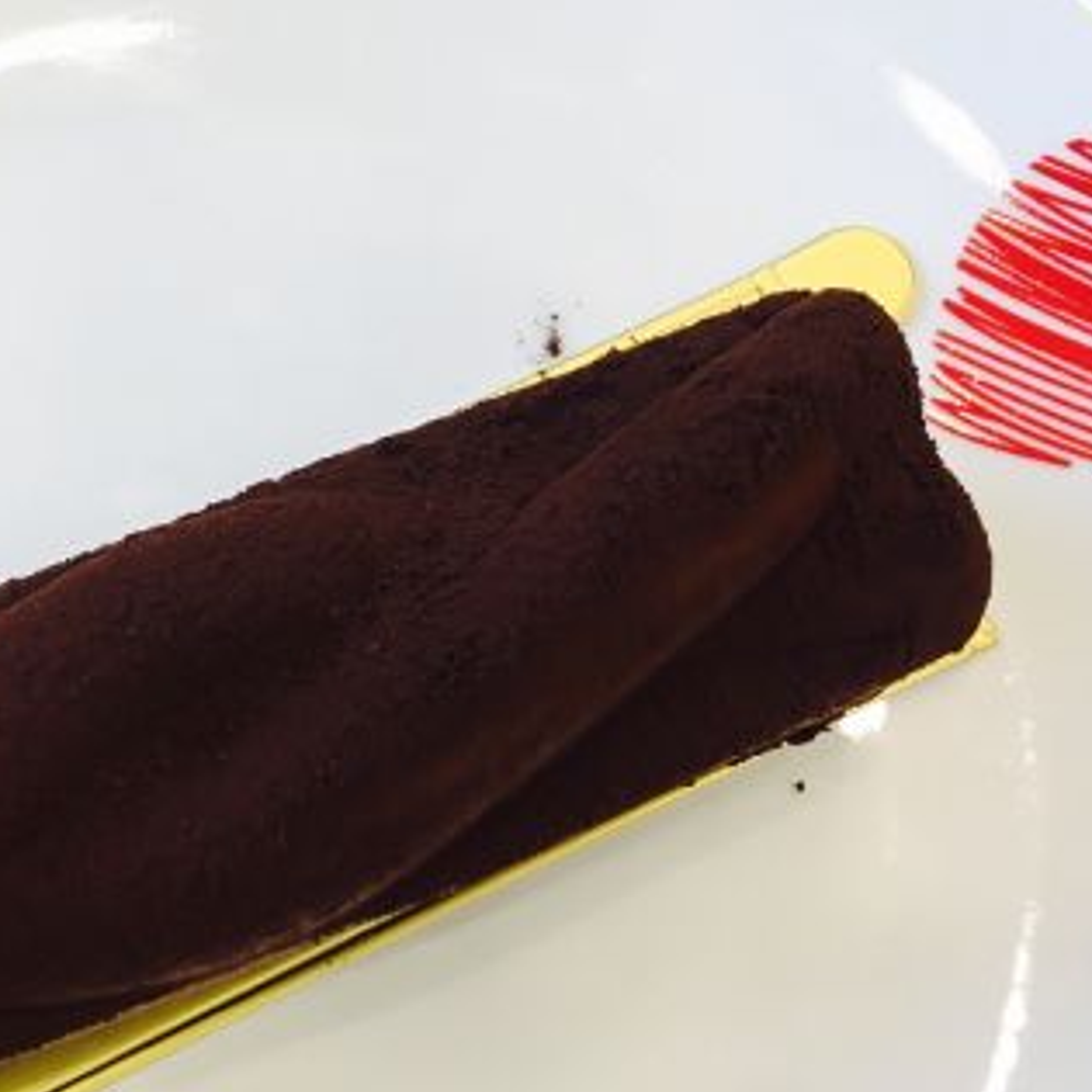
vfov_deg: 30.0
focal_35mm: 57
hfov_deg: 29.2
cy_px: 615
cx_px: 170
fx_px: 2034
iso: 80
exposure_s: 1/33
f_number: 2.2
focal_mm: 4.15
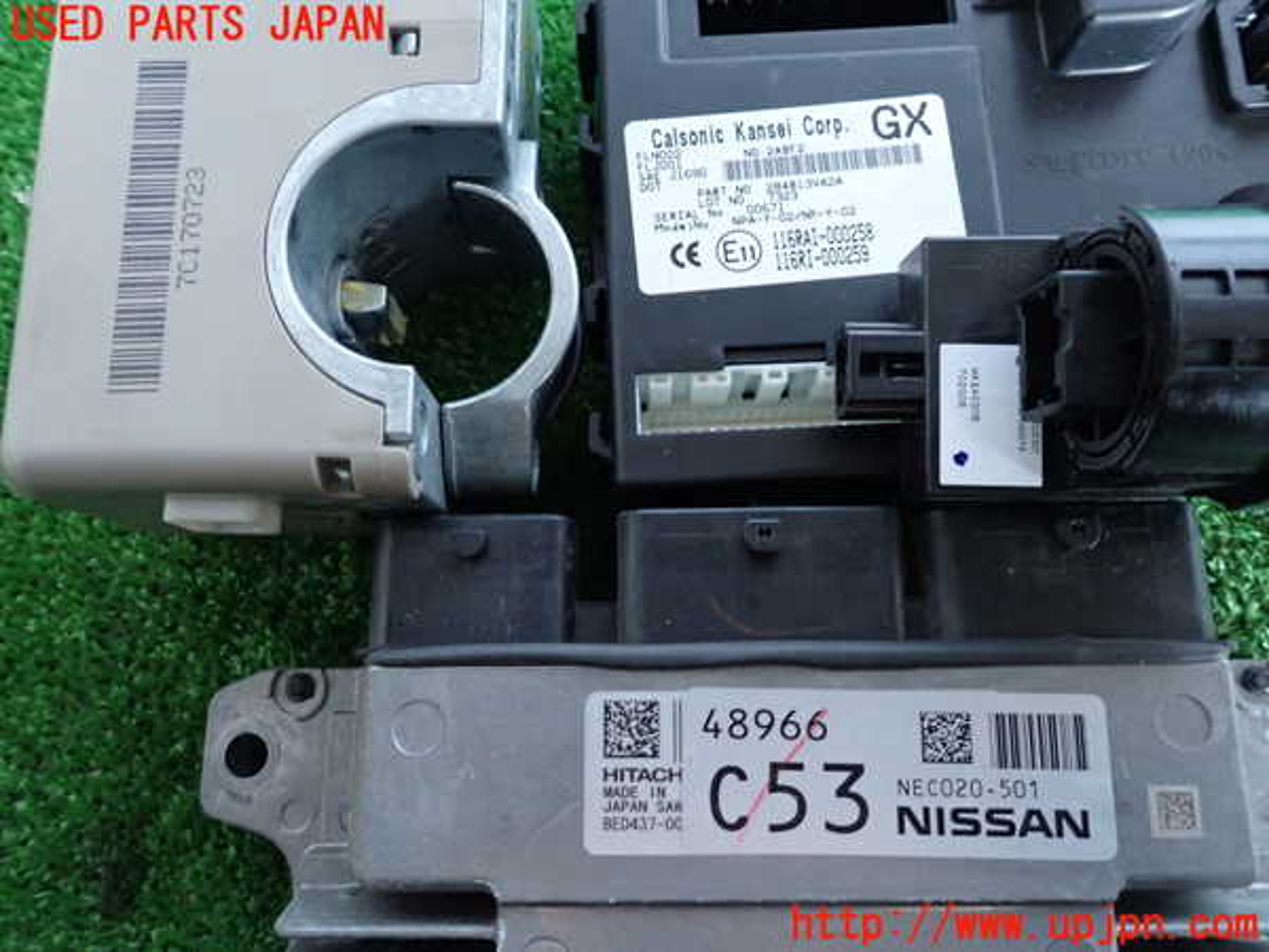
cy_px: 476
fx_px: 916
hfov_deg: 69.4
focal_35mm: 25
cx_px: 634
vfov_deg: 54.9
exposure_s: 1/10
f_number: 8
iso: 800
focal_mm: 4.5
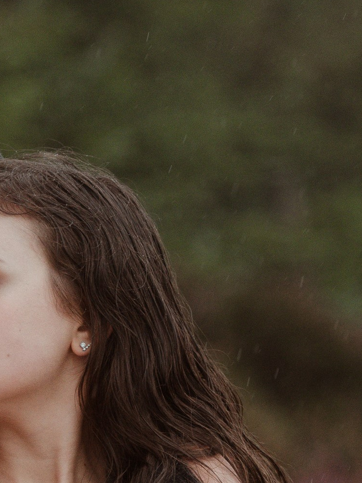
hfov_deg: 2.8
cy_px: 413
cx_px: -46
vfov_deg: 3.7
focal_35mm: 534
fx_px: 7444
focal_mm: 135
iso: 500
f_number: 4
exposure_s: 1/500
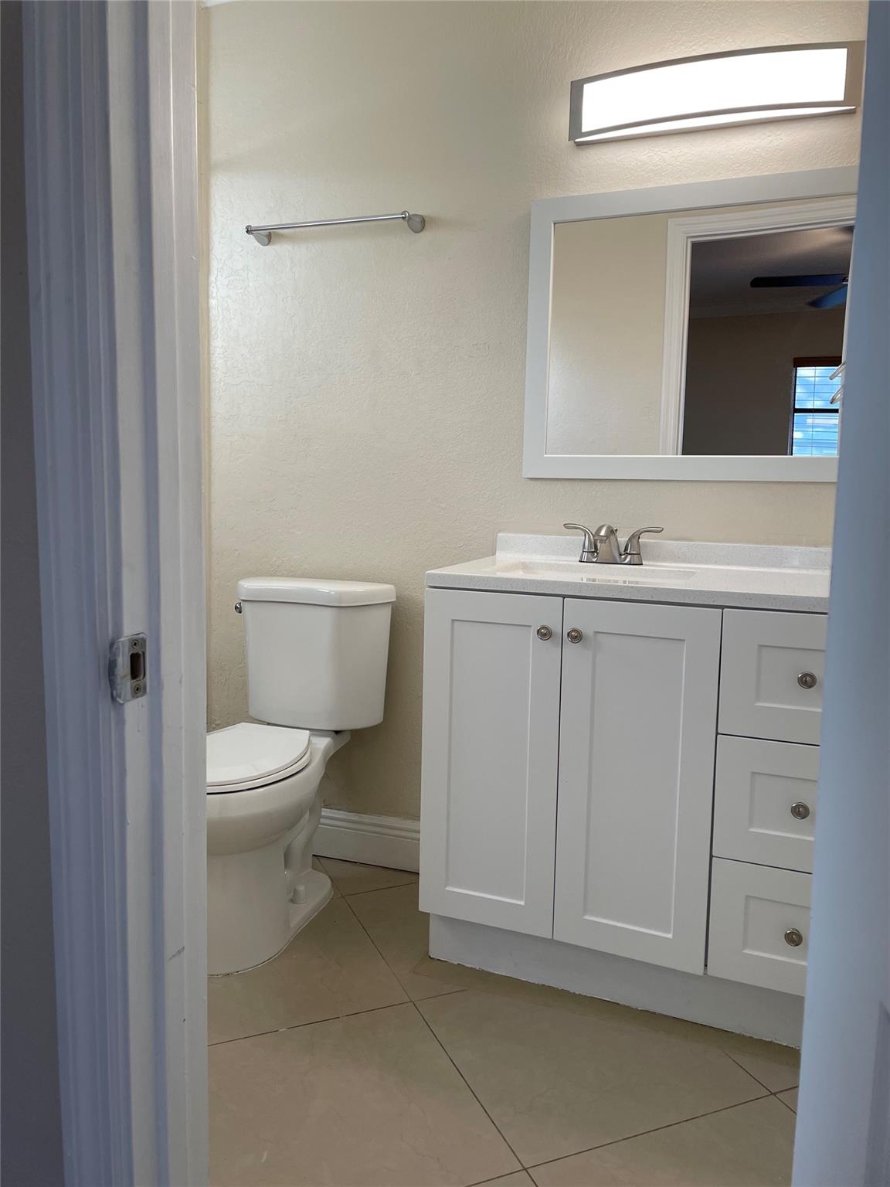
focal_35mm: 26
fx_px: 891
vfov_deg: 67.3
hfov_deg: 53.1
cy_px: 594
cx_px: 445
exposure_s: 1/120
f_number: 1.6
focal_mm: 4.2
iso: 50
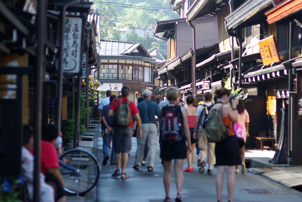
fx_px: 970
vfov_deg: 11.9
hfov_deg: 17.7
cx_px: 151
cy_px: 101
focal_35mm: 116
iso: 100
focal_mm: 77
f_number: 2.8
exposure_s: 1/250
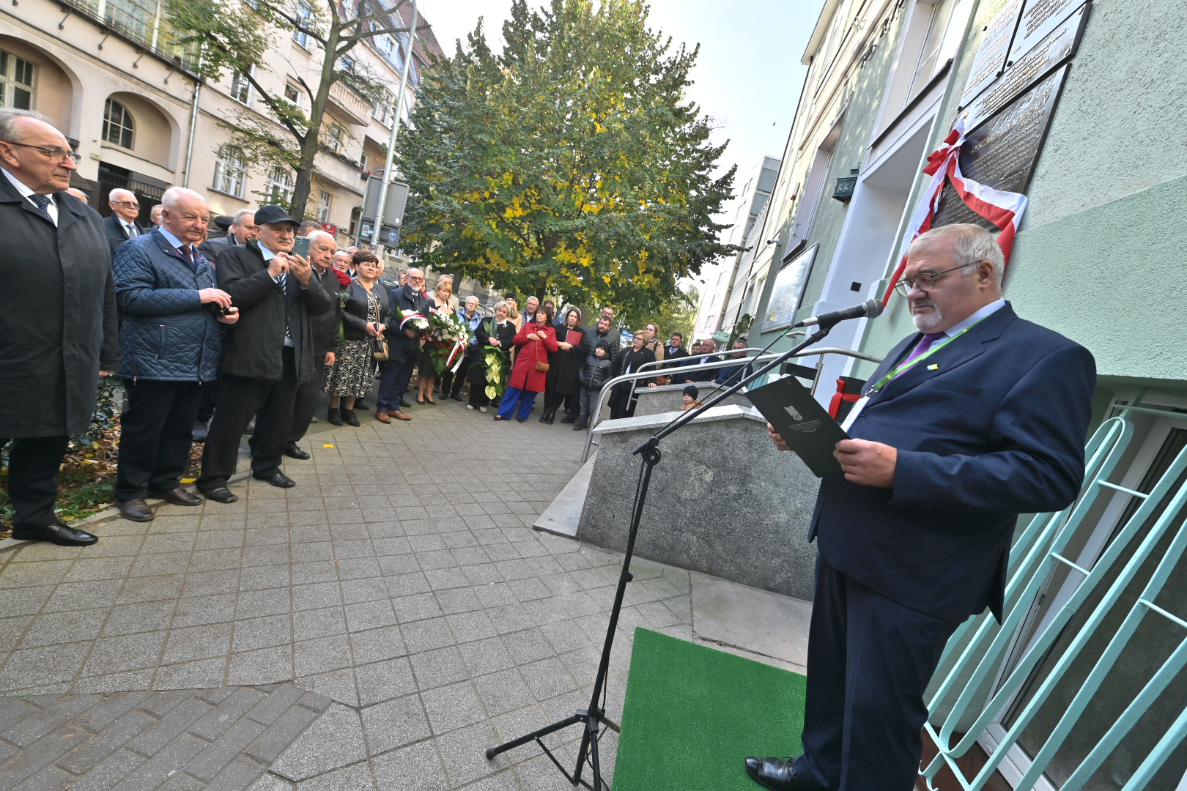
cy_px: 396
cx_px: 594
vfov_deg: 81.2
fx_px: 462
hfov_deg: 104.3
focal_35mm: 14
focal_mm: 14
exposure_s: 1/200
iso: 125
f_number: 6.3
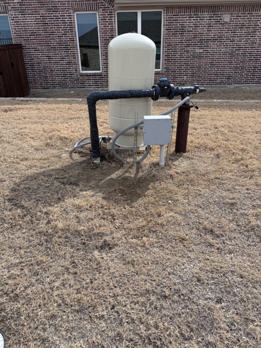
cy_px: 174
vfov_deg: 71.6
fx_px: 241
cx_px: 130
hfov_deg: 56.8
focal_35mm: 24
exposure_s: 1/3096
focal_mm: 6.76
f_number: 1.78
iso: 80
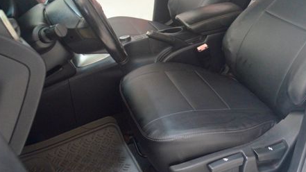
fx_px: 333
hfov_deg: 49.1
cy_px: 55
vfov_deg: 28.8
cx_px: 181
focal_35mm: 41
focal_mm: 18
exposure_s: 1/30
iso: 1600
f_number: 3.5
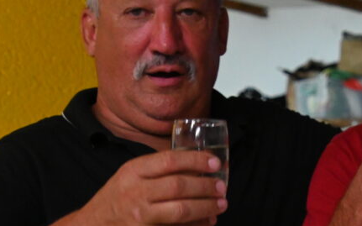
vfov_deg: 8.4
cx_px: 291
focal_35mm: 156
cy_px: 178
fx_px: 1543
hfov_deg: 13.3
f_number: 5
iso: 3200
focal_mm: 35
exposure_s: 1/80
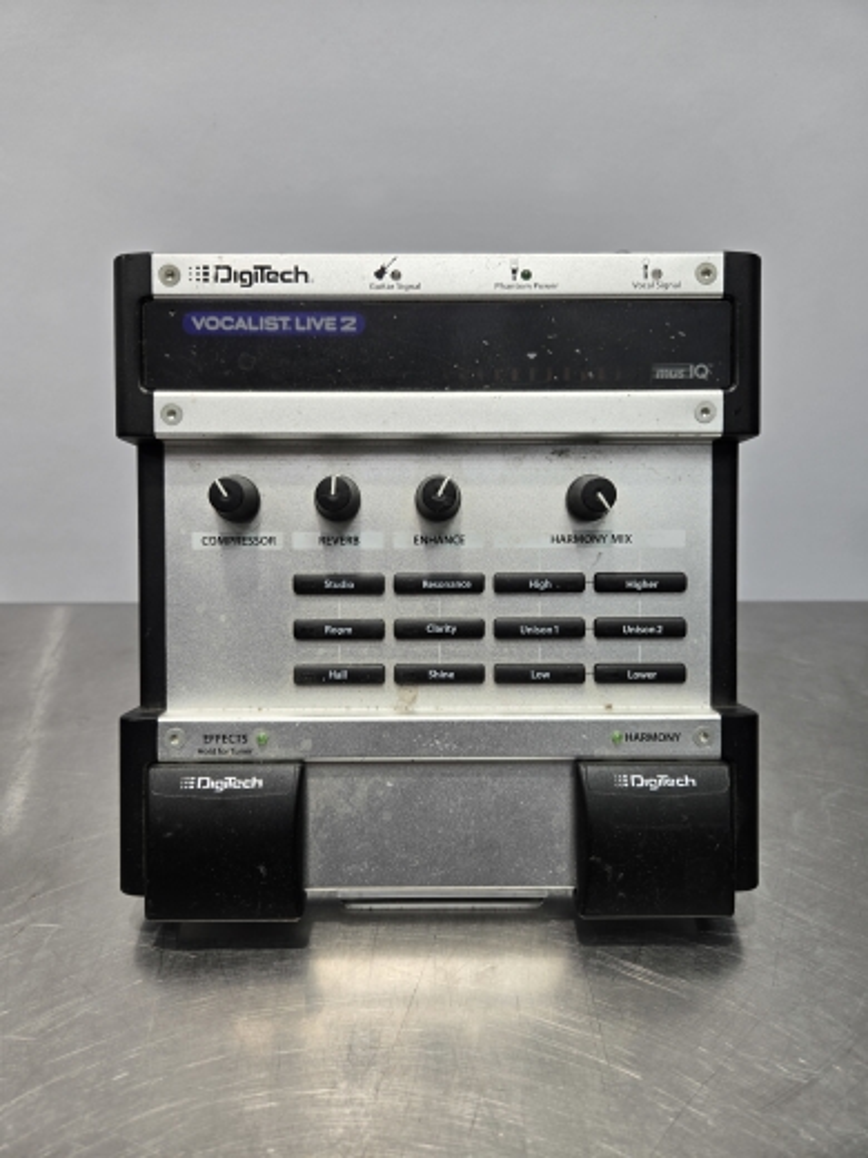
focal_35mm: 23
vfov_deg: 73.9
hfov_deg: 58.9
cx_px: 434
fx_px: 769
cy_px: 579
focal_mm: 5.4
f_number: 1.8
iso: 50
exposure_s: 1/120
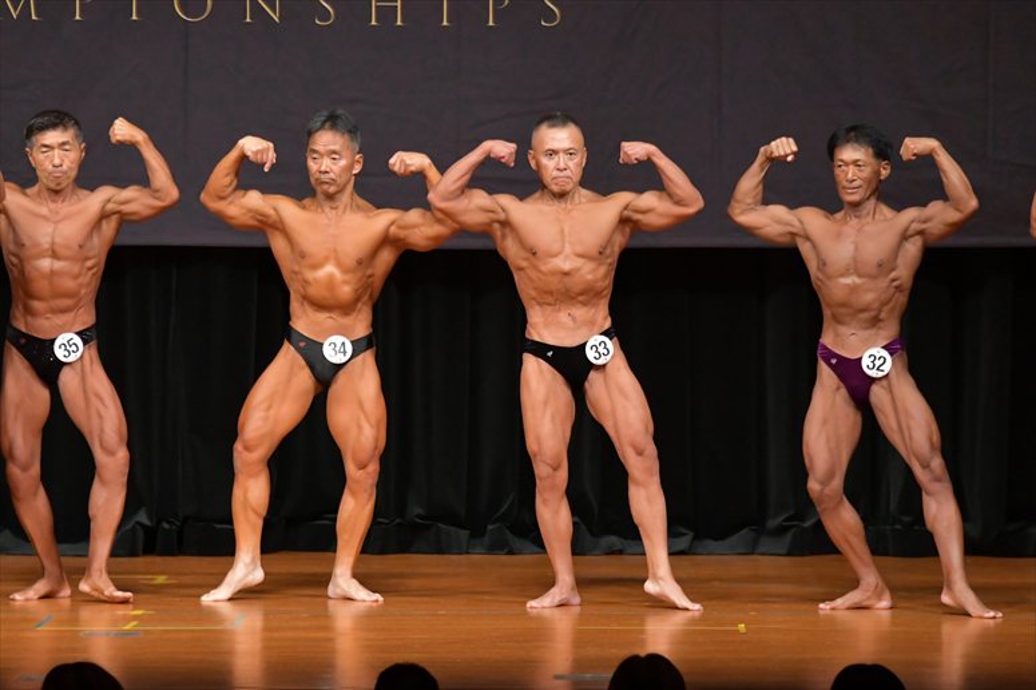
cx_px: 518
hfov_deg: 8.1
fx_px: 7335
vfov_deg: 5.4
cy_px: 345
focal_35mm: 255
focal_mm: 170
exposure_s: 1/400
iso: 5000
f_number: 5.6
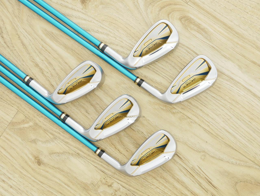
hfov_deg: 38.2
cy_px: 98
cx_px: 130
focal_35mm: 50
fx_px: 376
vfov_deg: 29.1
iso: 1600
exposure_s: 1/30
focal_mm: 25
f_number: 4.5
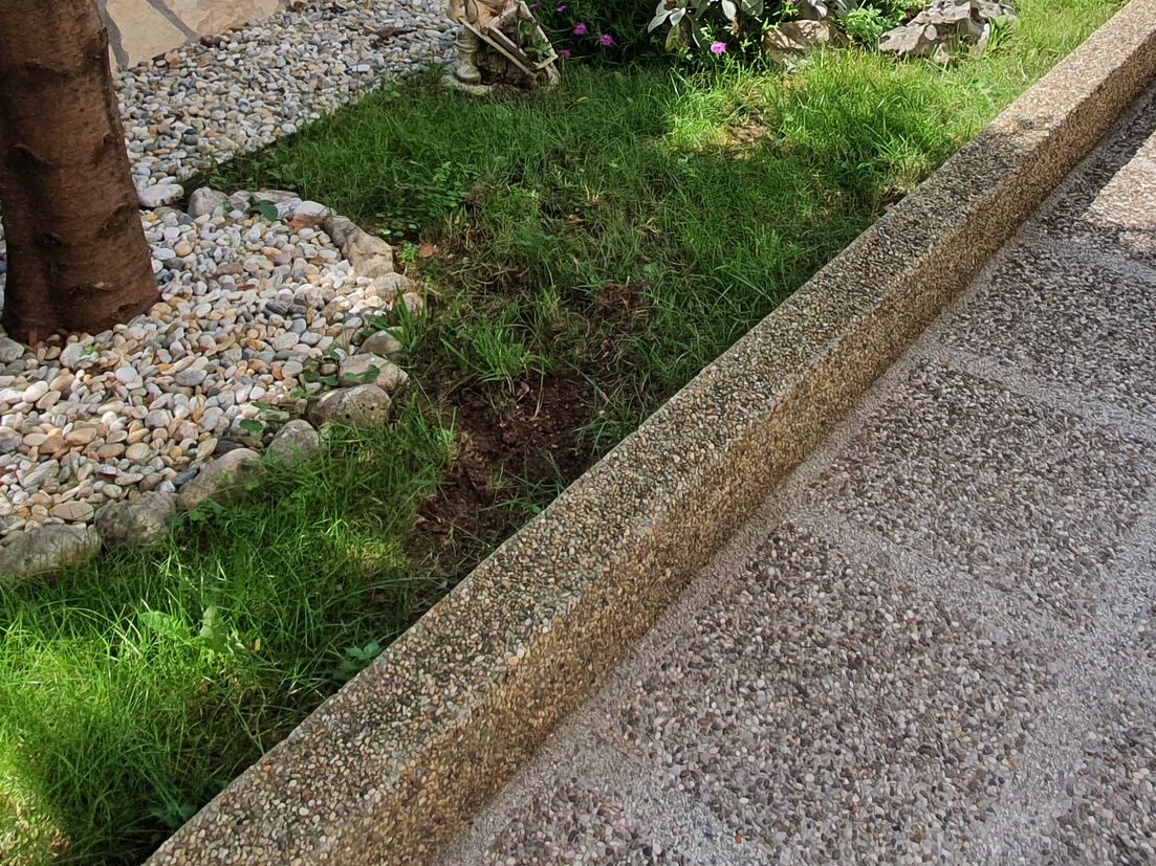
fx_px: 1102
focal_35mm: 33
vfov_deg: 38.2
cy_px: 2
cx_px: 670
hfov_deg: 55.1
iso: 50
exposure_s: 1/650
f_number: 2.2
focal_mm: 1.8
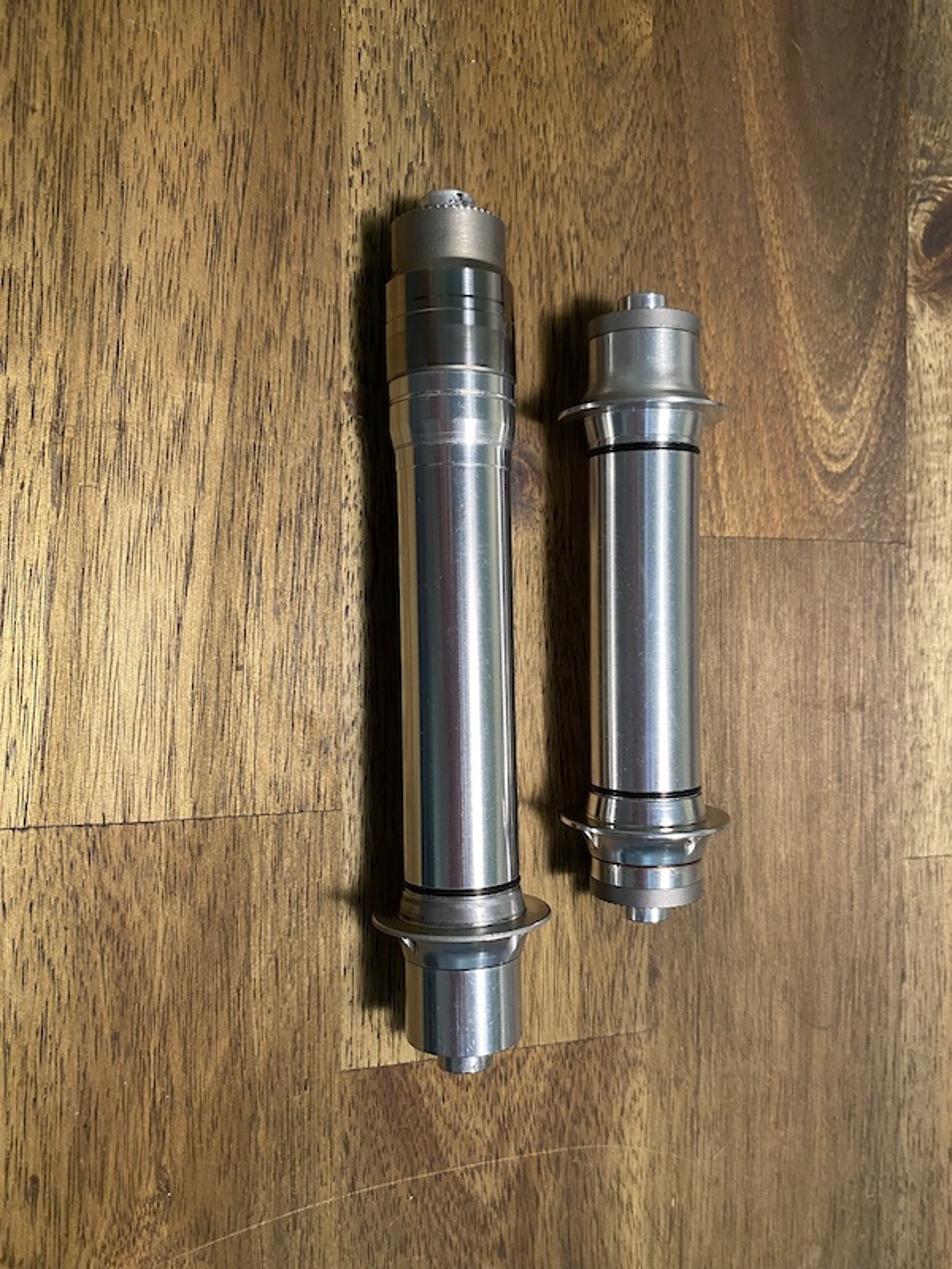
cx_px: 476
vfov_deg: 67.3
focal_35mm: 26
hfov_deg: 53.1
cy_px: 634
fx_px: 953
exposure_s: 1/60
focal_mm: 4.25
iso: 320
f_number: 1.8
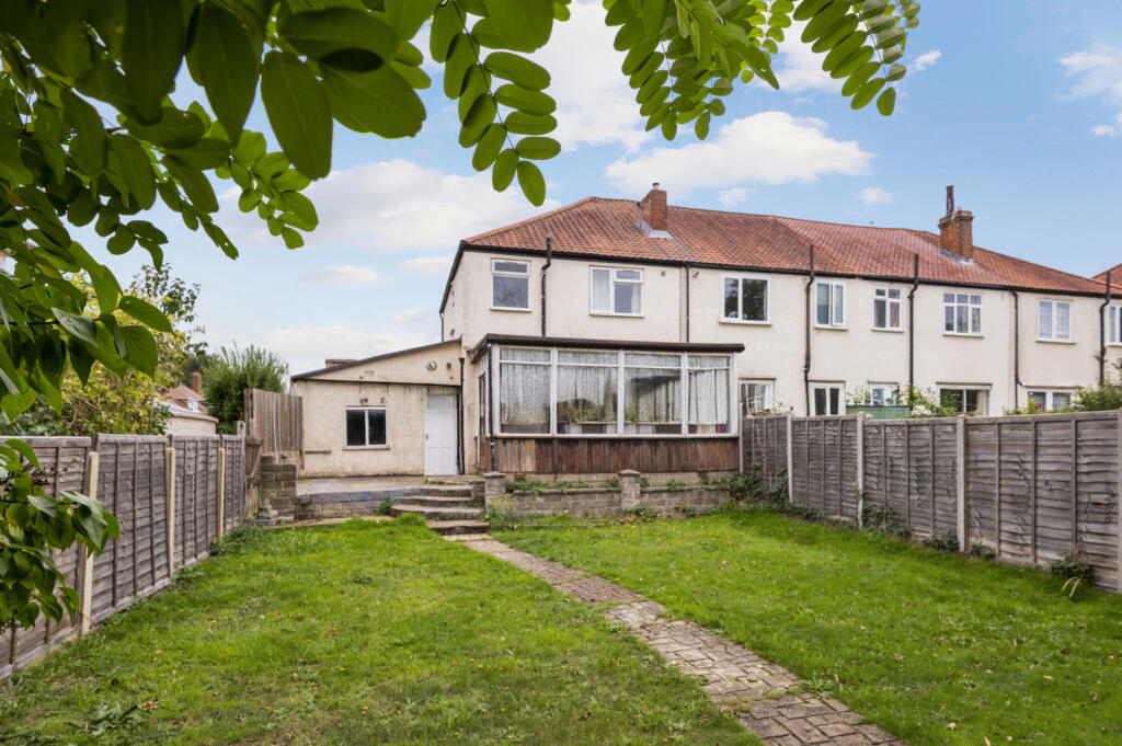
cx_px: 561
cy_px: 373
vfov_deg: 68.8
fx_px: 545
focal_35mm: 18
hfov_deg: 91.7
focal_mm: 17.5
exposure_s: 1/125
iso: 200
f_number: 8
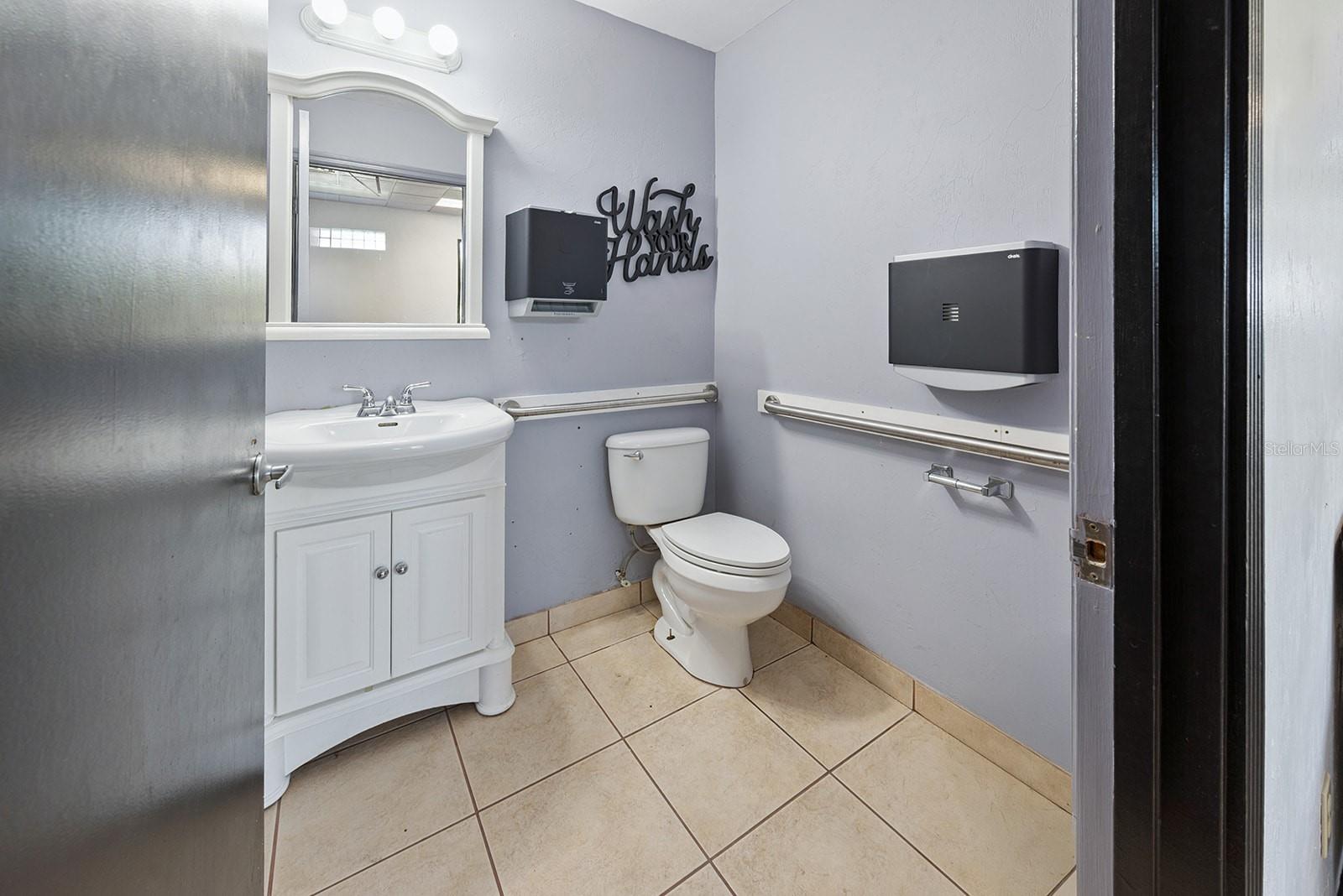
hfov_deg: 104.2
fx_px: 522
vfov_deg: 81.3
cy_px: 448
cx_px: 672
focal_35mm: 14
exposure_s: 1/10
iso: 400
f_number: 8
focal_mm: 14
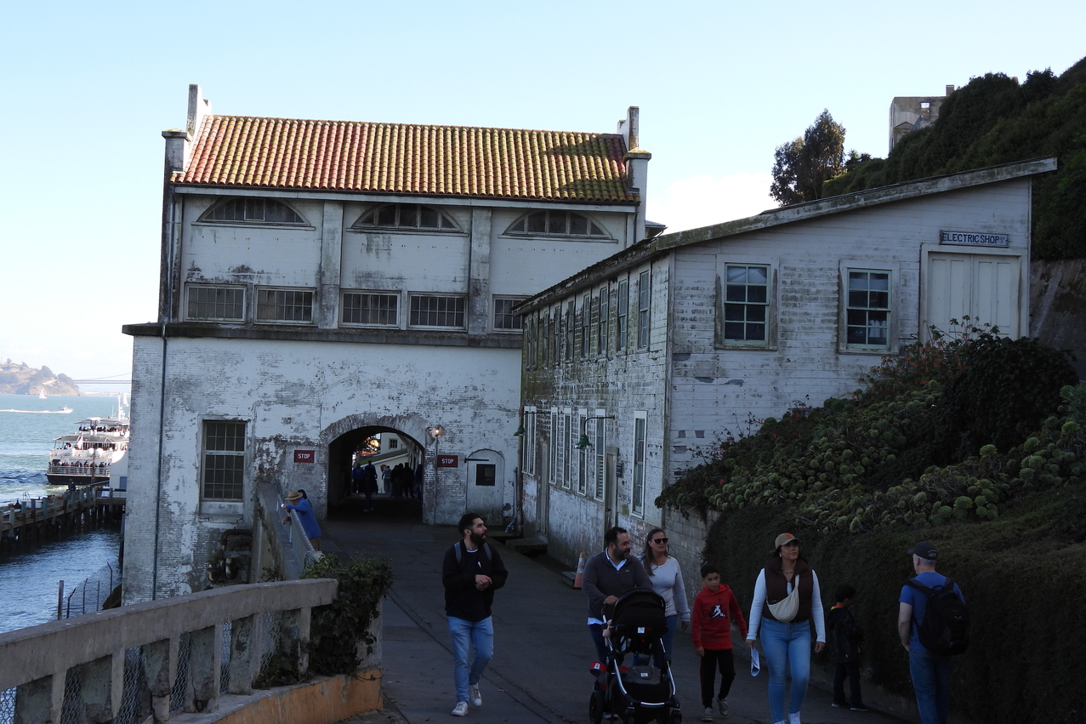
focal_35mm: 49
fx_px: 1478
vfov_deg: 27.5
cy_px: 339
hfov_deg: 40.3
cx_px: 543
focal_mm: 8.4
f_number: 3.2
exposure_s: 1/500
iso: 100
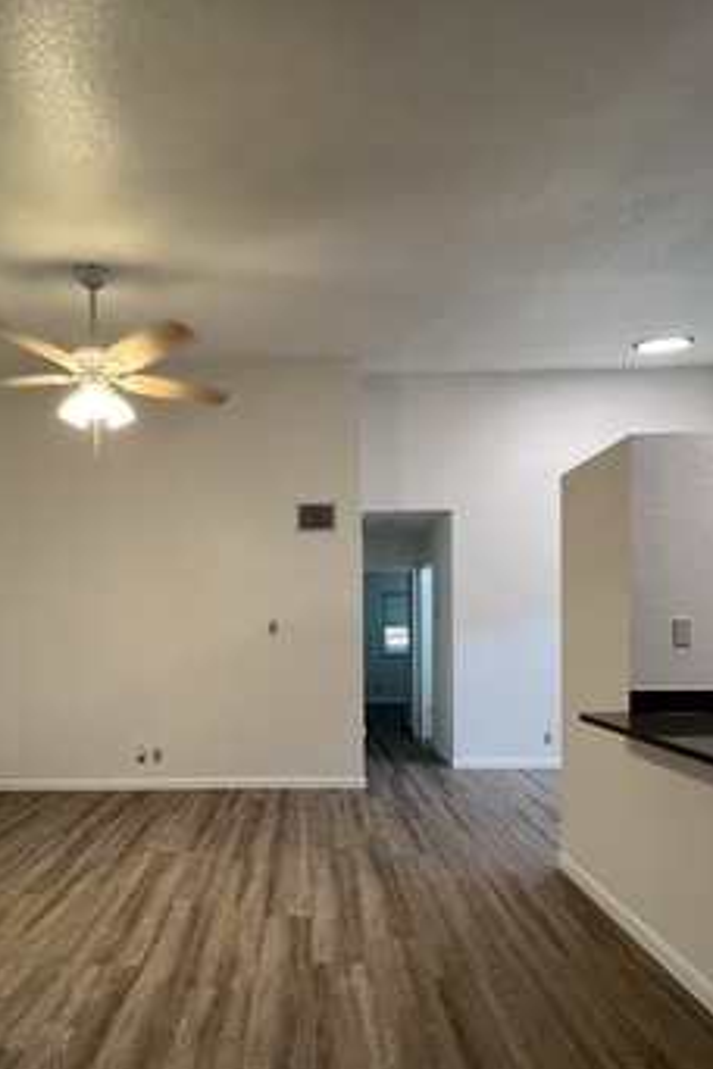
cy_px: 644
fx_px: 564
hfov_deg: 63.9
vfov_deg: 85.8
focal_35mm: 19
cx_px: 281
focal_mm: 1.57
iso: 160
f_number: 1.8
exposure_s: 1/60
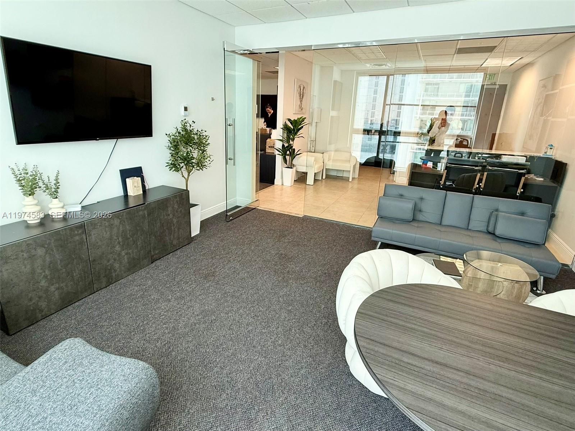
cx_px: 288
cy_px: 216
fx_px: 233
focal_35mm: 14
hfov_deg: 102.1
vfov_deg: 85.7
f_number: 2.2
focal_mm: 2.22
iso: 100
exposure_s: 1/99
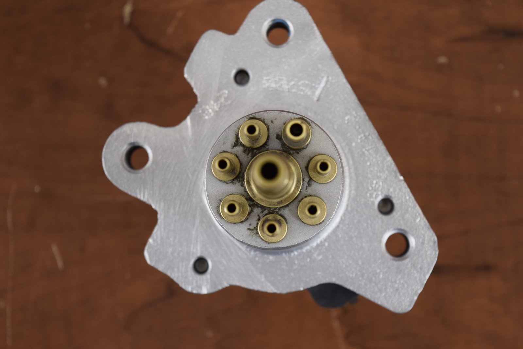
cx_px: 262
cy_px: 174
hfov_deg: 24.6
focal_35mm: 82
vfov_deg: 16.6
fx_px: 1199
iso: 400
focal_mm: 55
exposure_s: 1/125
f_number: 7.1
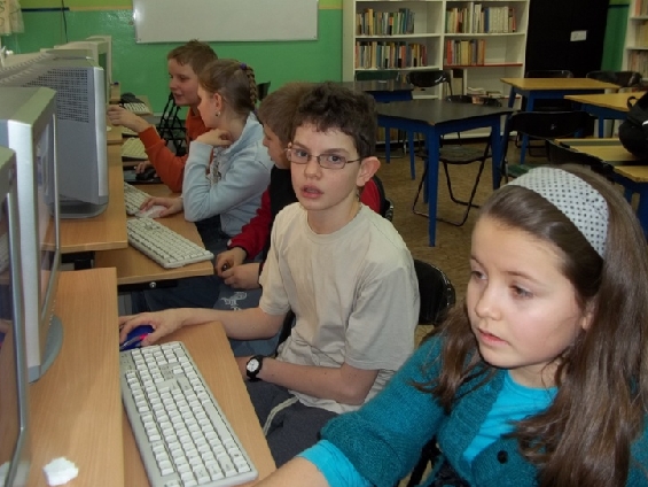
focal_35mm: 34
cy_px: 231
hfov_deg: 53.9
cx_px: 307
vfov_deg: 41.8
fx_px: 637
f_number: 2.9
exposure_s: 1/30
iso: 64
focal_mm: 5.7
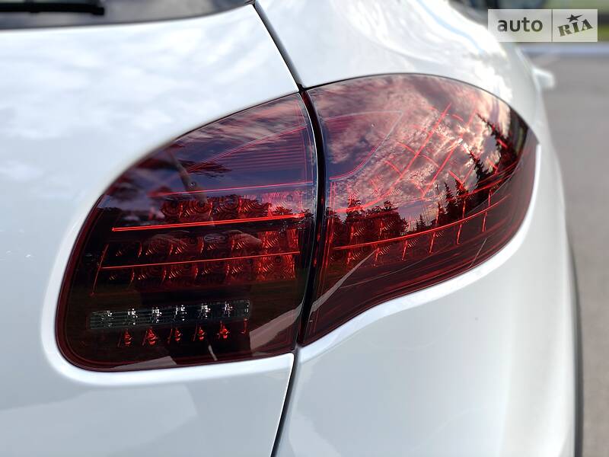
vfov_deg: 28.0
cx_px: 304
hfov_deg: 36.8
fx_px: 915
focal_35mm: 52
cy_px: 228
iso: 20
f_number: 2
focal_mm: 6
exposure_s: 1/249
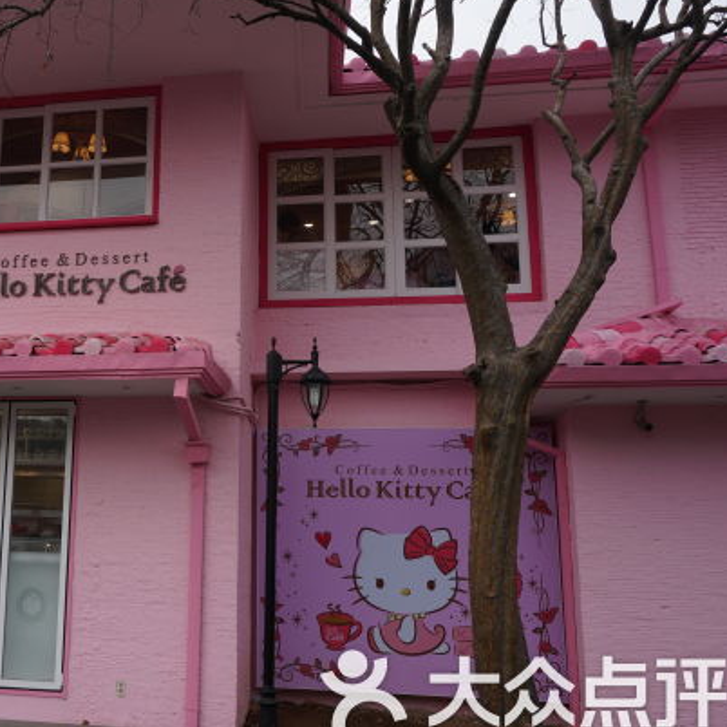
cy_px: 366
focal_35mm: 38
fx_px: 897
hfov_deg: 42.1
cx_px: 141
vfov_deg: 44.1
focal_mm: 17
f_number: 7.1
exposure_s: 1/100
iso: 100
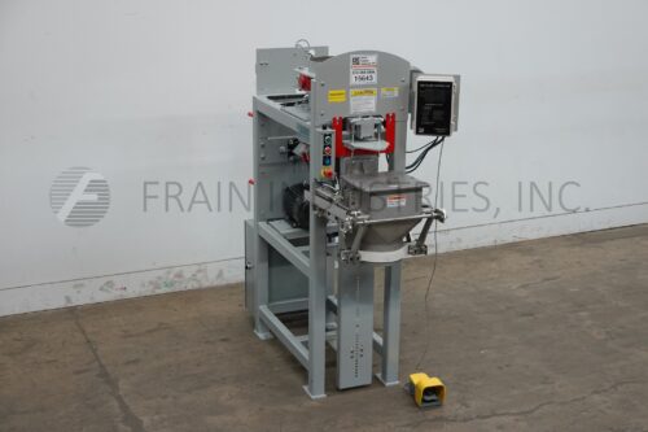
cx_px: 324
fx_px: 990
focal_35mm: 55
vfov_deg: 24.6
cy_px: 216
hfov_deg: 36.3
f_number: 4
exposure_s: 1/60
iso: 400
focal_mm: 20.26
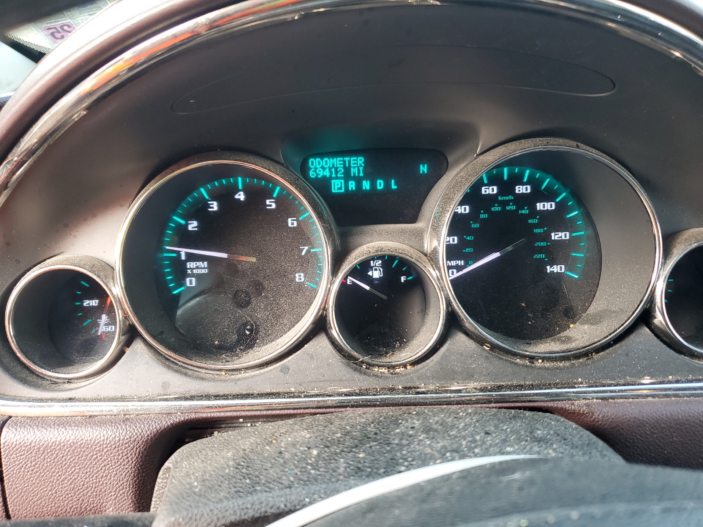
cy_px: 264
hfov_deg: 67.3
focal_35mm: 26
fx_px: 528
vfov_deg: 53.1
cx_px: 352
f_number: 1.5
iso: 73
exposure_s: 1/60.2
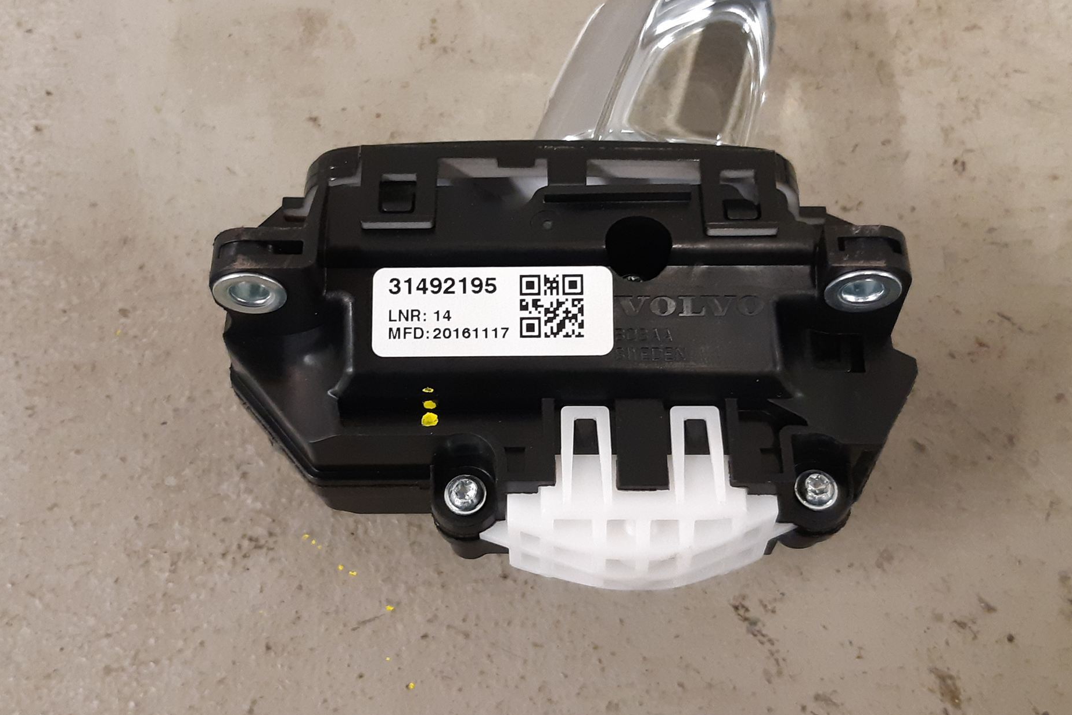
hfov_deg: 61.9
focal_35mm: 30
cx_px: 501
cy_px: 324
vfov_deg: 43.6
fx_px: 893
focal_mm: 3.93
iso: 250
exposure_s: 1/50
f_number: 1.7
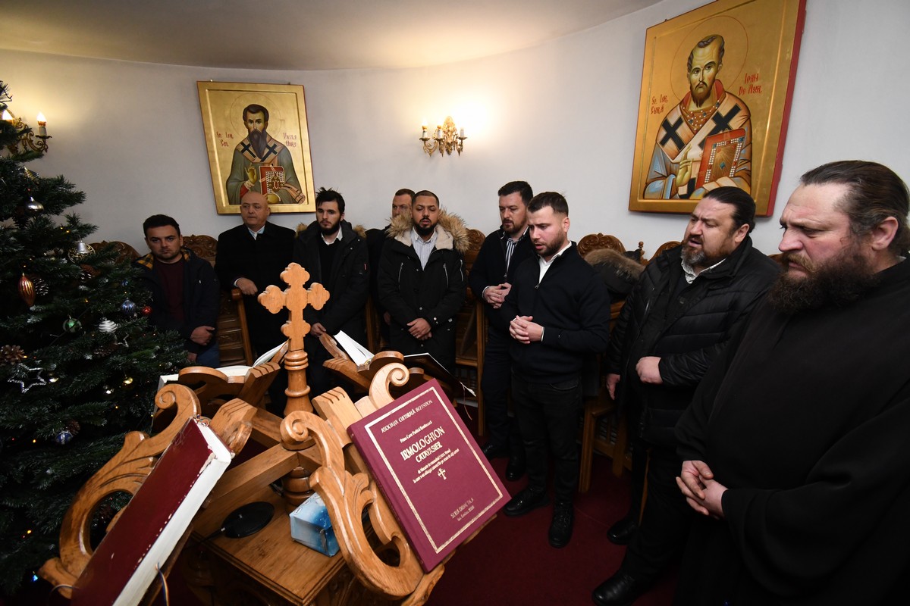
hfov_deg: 100.4
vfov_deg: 77.3
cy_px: 303
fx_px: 379
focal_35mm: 15
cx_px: 455
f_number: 4.5
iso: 2500
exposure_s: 1/200
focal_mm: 10
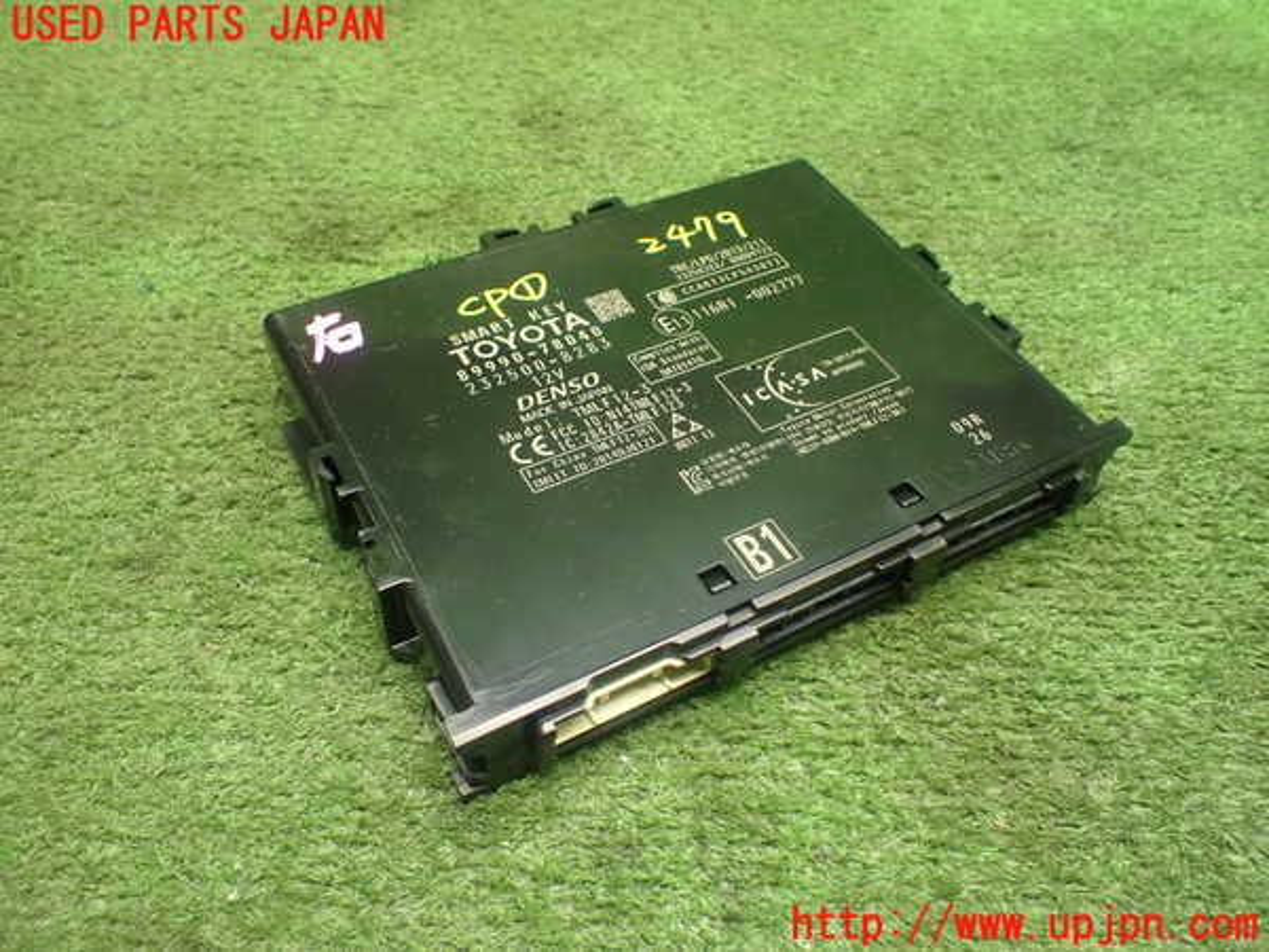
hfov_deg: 60.0
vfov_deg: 46.8
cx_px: 634
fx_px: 1100
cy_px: 476
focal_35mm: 30
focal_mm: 5.4
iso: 800
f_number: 2.3
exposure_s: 1/80
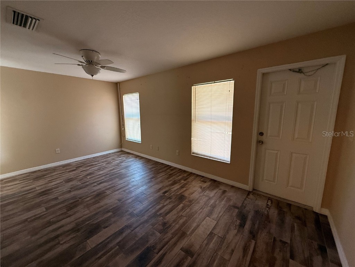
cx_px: 178
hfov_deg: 102.1
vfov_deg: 85.7
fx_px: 144
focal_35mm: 14
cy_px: 134
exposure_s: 1/120
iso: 320
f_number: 2.2
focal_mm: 2.22
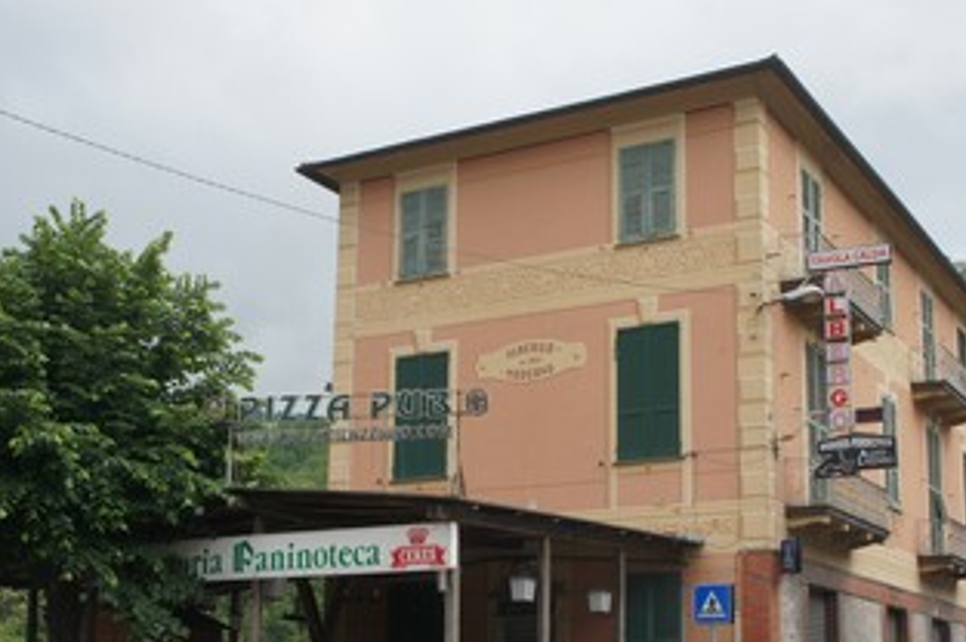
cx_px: 531
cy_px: 469
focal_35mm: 51
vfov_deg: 26.3
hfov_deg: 39.1
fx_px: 1360
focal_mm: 23
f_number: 6.3
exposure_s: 1/250
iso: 400
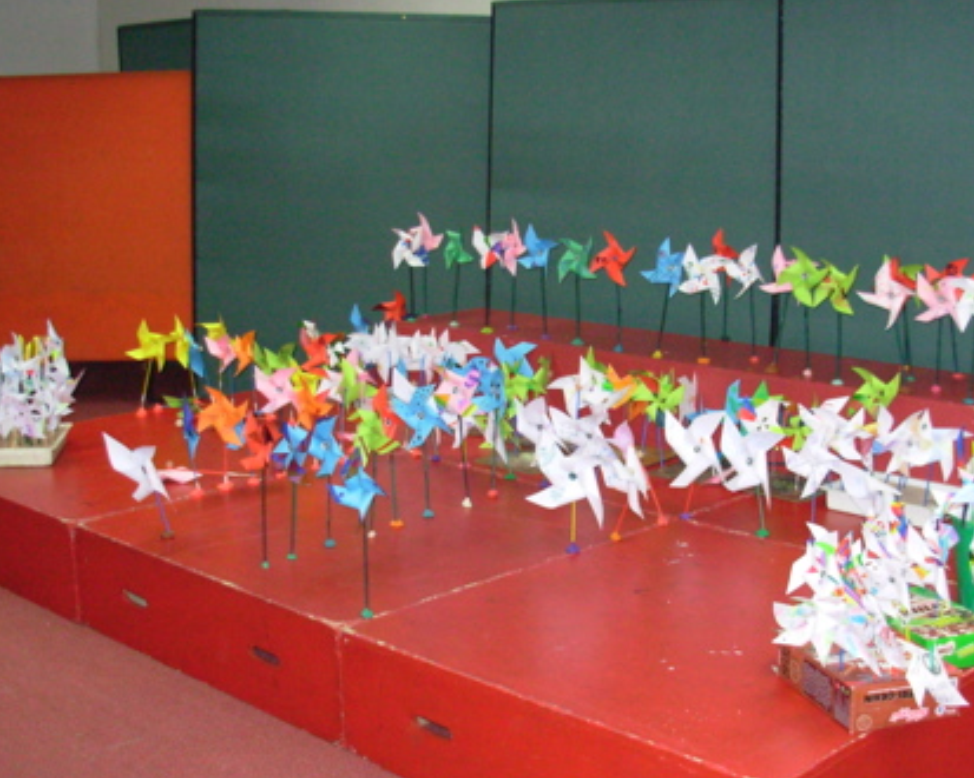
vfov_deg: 29.6
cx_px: 594
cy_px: 446
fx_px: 1469
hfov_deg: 36.5
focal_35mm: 51
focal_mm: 6.3
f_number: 2.9
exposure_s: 1/128
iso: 200
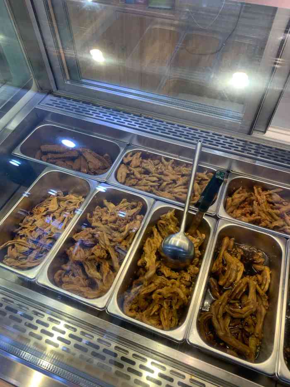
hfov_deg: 53.1
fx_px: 290
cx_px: 145
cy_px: 194
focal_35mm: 26
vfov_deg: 67.3
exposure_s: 1/100
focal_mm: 4.25
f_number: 1.8
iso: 64
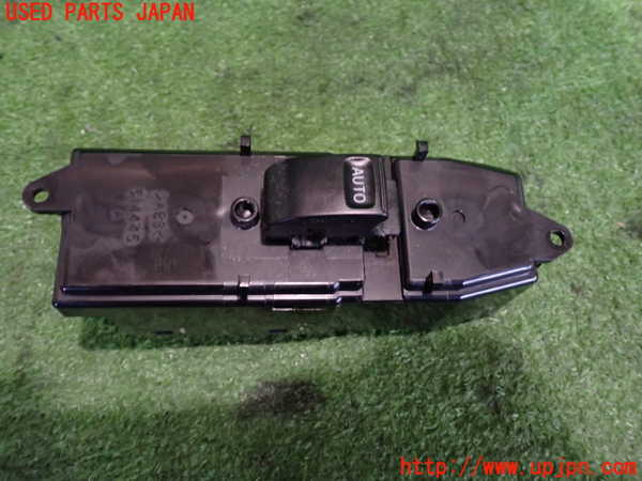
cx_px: 321
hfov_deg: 56.8
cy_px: 240
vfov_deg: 44.2
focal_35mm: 32
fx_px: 593
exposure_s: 1/15
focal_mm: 5.79
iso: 800
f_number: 2.4
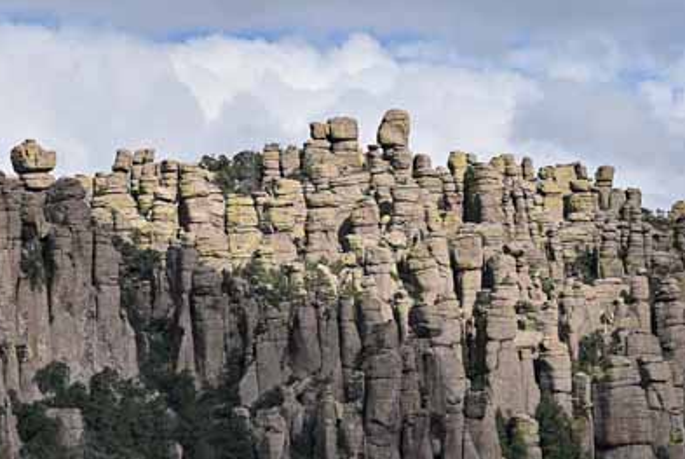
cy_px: 213
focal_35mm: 244
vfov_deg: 5.6
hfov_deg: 8.4
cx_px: 251
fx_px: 4648
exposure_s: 1/1600
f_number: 5
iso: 100
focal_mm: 120
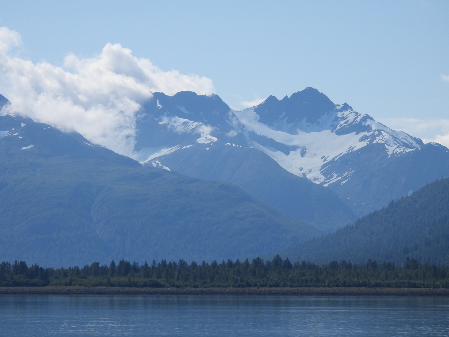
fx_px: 2854
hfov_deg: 9.0
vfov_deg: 6.8
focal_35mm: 220
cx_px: 224
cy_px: 168
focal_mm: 39.3
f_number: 4.5
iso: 100
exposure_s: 1/1600
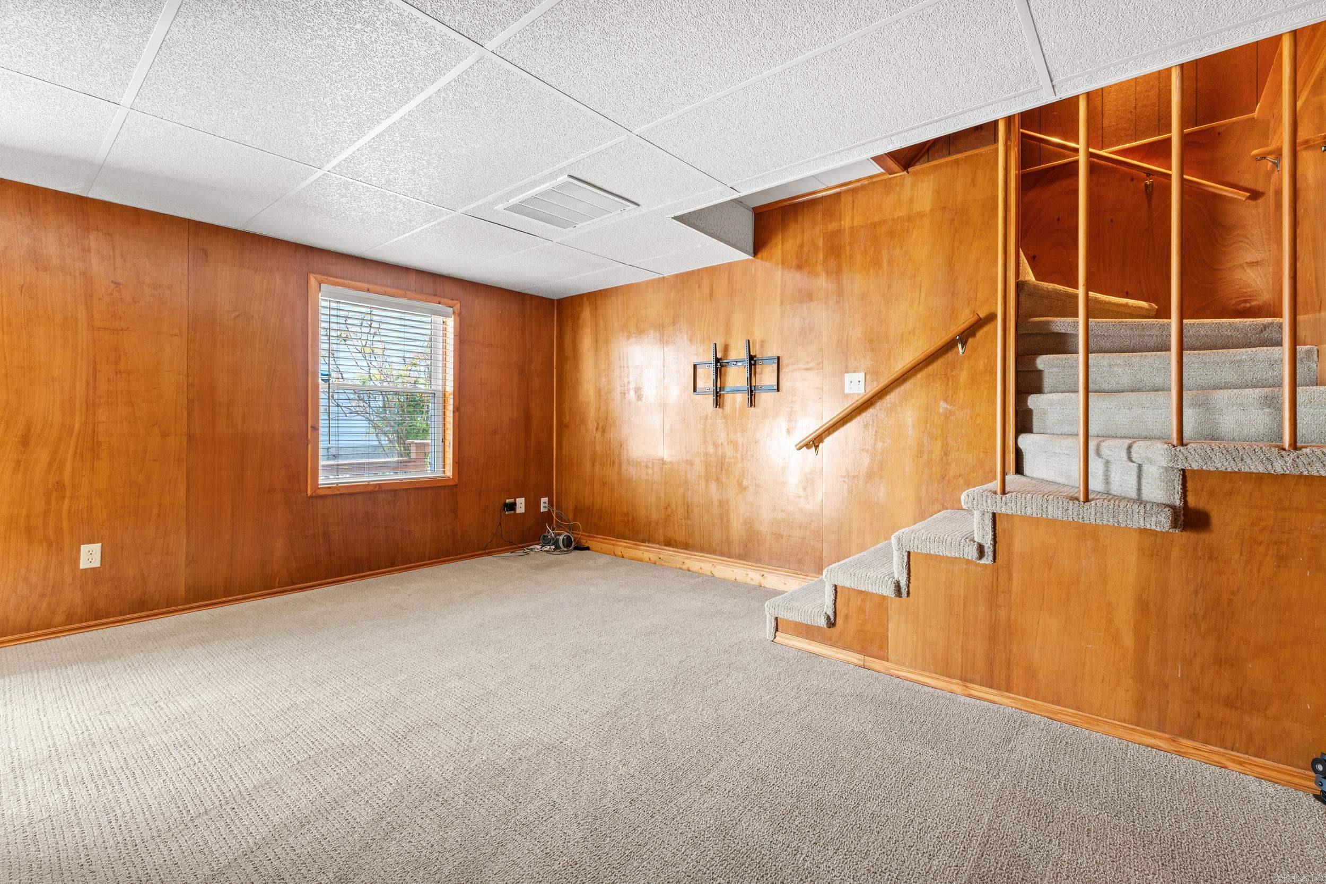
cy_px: 442
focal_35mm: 15
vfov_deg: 77.3
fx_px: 552
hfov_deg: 100.4
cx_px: 663
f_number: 9
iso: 200
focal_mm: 10
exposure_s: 1
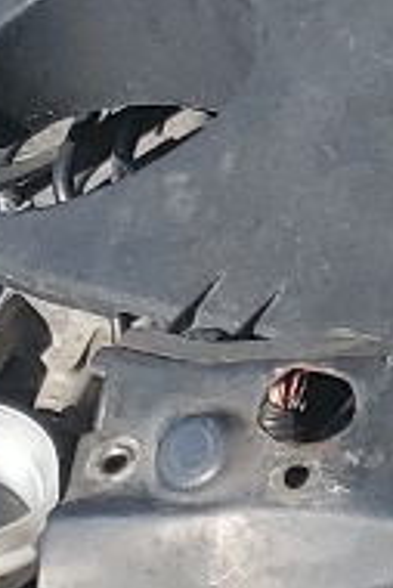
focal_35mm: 228
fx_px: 3726
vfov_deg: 9.0
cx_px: 1637
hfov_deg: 5.3
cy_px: 22
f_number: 1.5
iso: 50
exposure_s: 1/2500
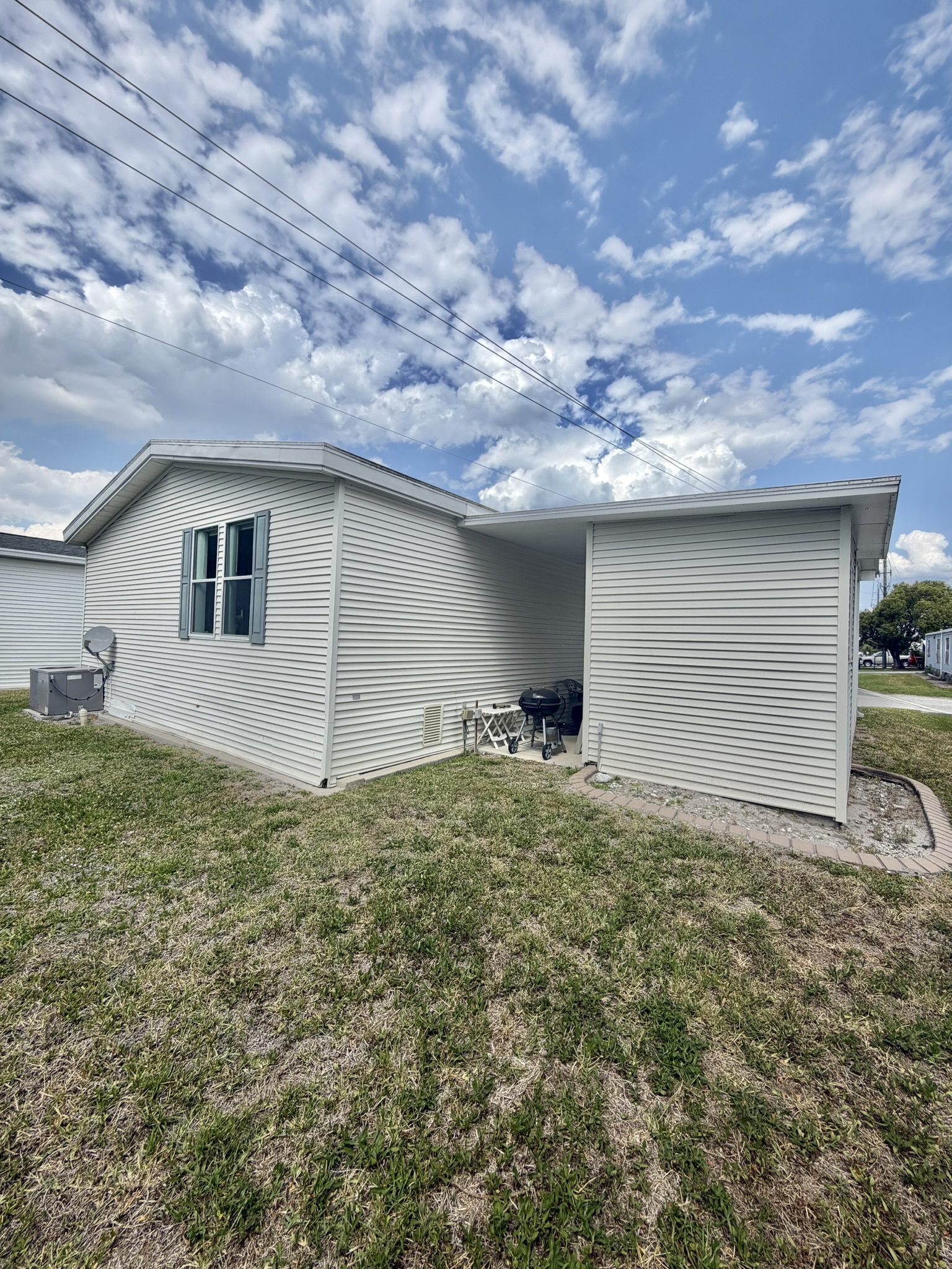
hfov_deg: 85.7
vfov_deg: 102.1
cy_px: 634
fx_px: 513
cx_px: 476
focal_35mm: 14
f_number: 2.2
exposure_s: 1/1285
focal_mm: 2.22
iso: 20
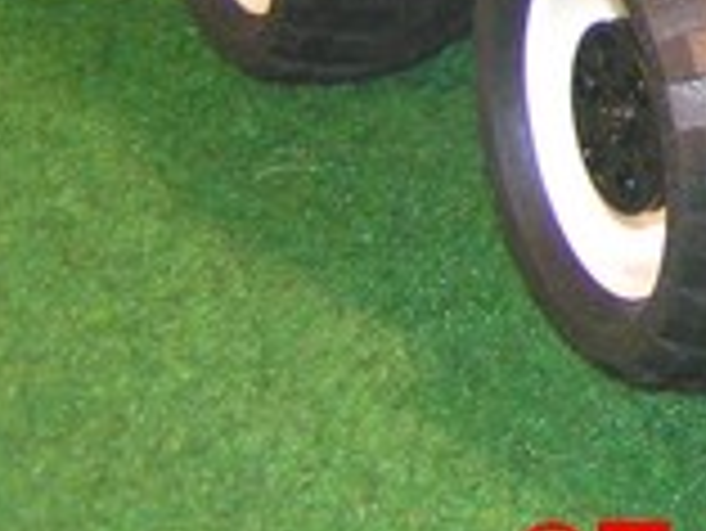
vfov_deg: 9.2
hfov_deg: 11.7
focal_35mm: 155
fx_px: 3164
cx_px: 1304
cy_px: -356
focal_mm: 5.8
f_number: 2.8
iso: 200
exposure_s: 1/40
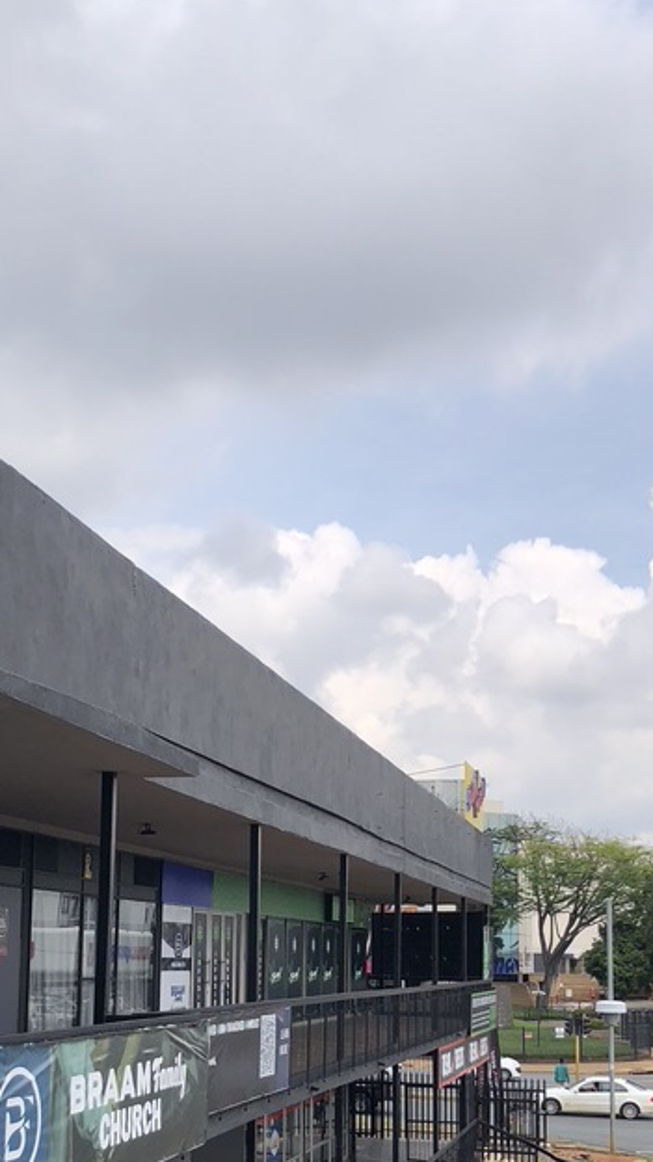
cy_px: 820
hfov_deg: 23.9
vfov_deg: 40.6
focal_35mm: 50
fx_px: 1541
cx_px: 238
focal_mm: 4
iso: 20
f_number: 1.8
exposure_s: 1/2183
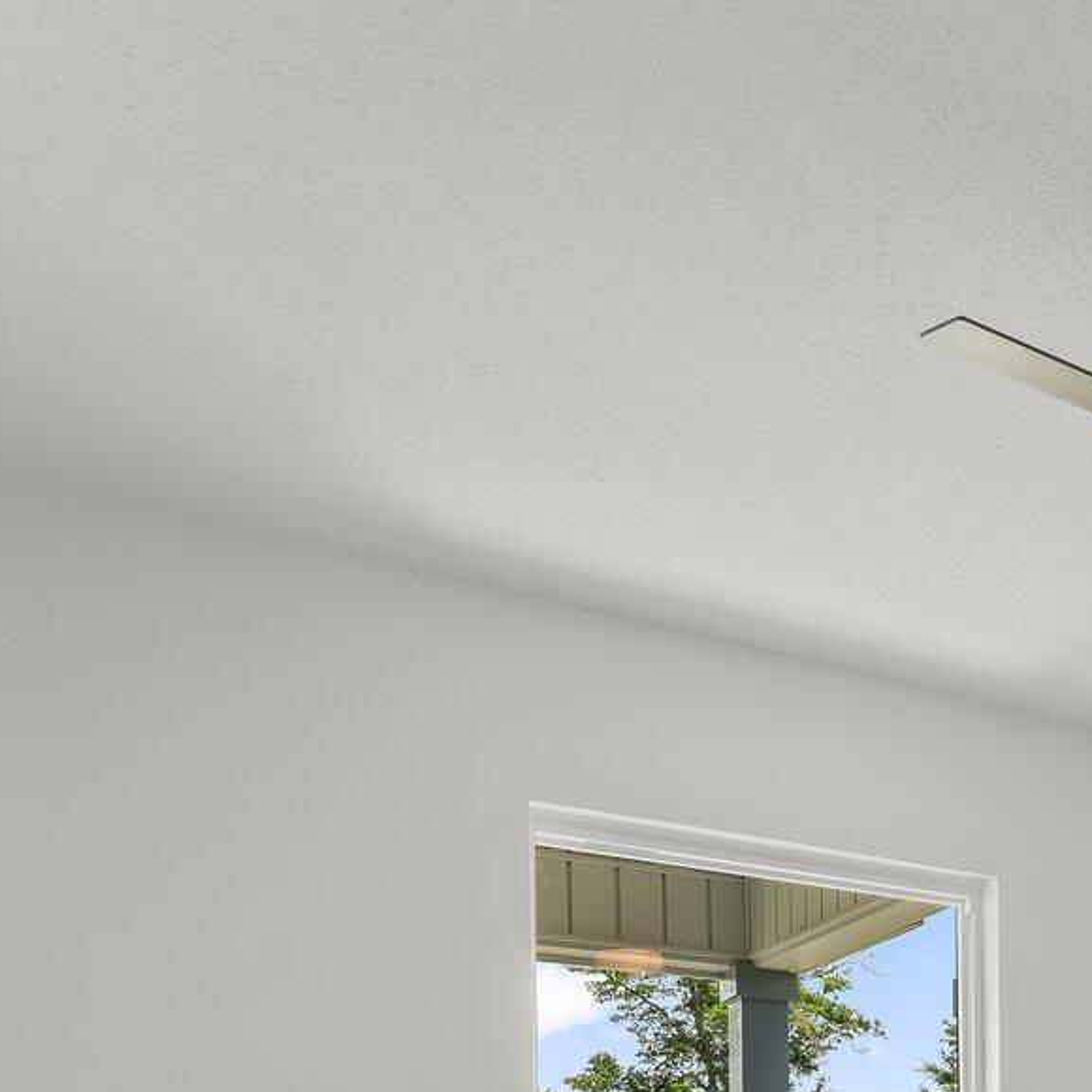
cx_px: 1478
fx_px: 1563
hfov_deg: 29.5
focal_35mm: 44
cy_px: 1269
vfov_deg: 32.6
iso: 400
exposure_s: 1/15
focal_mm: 14.6
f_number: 8
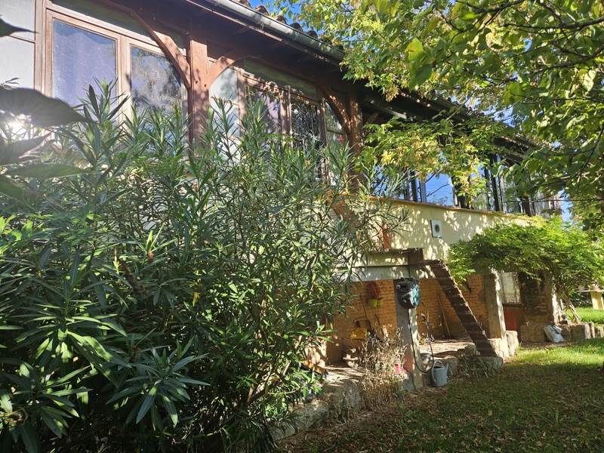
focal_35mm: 23
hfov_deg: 73.9
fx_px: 401
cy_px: 226
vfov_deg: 58.9
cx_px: 302
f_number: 1.8
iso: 25
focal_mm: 5.4
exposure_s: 1/223
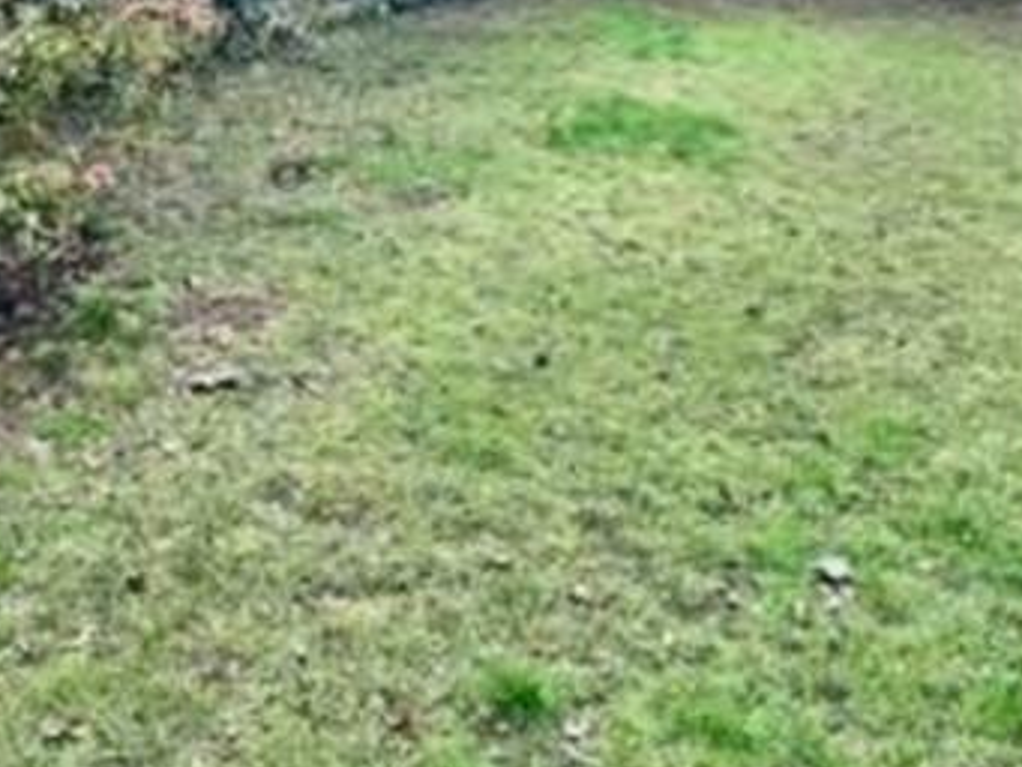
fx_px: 1152
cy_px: -219
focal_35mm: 39
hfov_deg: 47.4
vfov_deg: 29.8
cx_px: 384
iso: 32
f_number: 1.8
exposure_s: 1/1309
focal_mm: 1.57
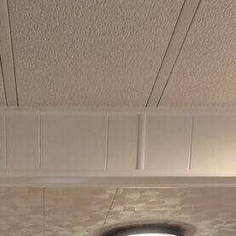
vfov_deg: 16.6
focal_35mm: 60
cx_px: 30
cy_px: 524
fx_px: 463
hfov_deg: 27.7
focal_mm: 2.2
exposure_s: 1/60
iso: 200
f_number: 2.2
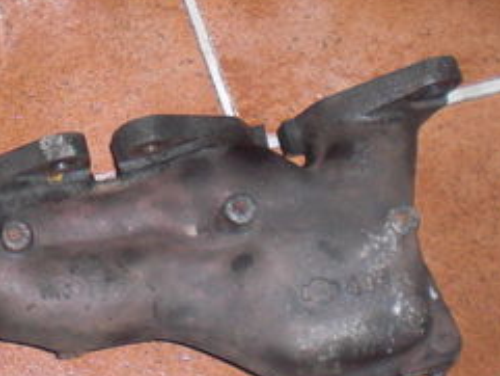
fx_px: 1460
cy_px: 2
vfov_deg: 14.4
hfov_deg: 19.0
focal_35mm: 101
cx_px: 29
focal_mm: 6.3
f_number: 3.1
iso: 200
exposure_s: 1/60
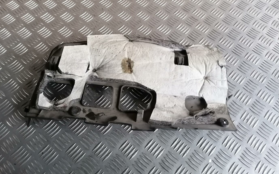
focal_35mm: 29
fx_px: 221
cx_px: 138
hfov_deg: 64.6
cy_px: 76
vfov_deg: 43.1
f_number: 1.8
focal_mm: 4.75
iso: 500
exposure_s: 1/25
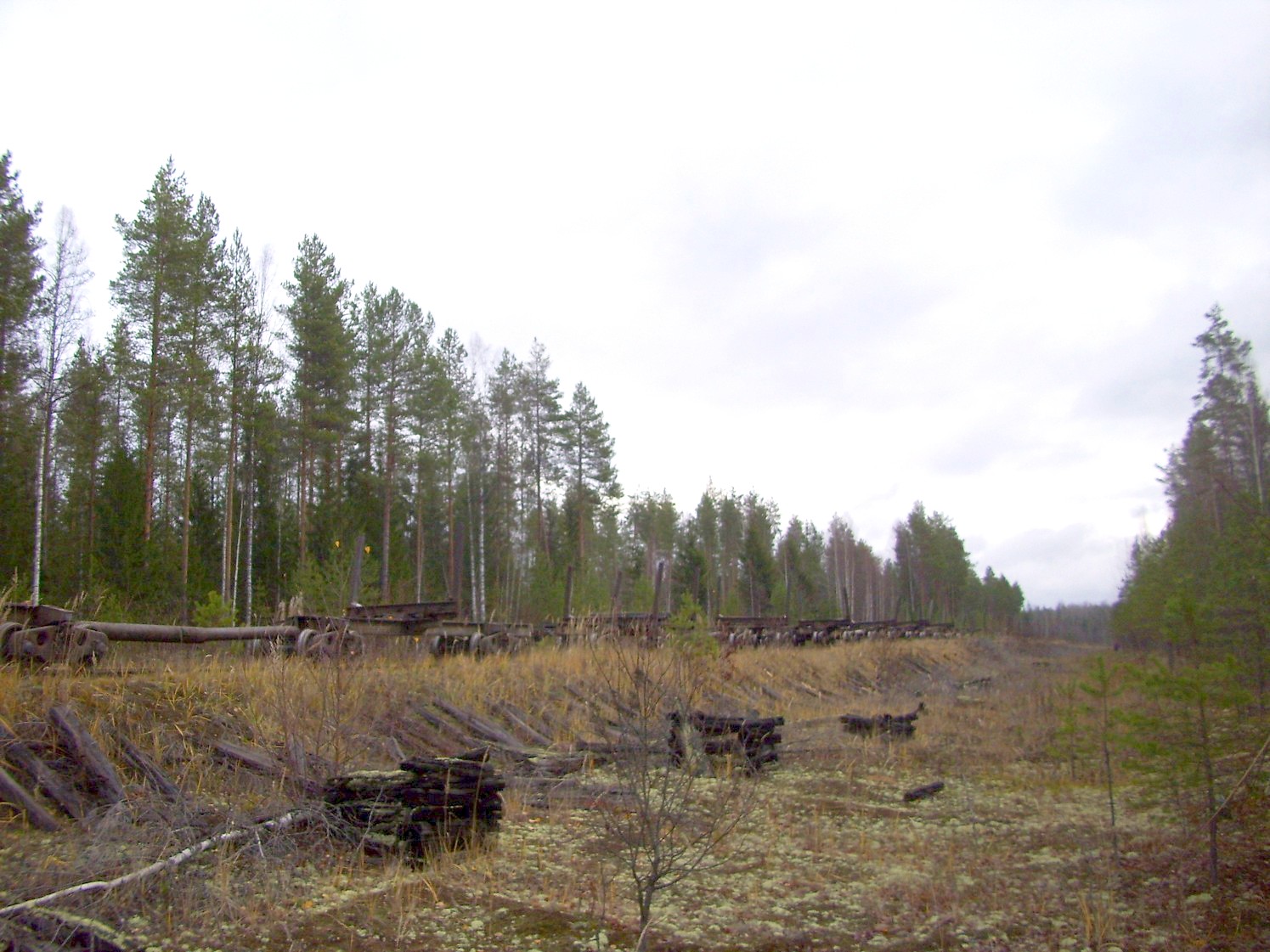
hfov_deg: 54.0
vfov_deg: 41.8
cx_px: 635
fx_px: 1247
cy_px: 476
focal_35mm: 34
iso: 80
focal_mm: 5.7
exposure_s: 1/250
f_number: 2.9
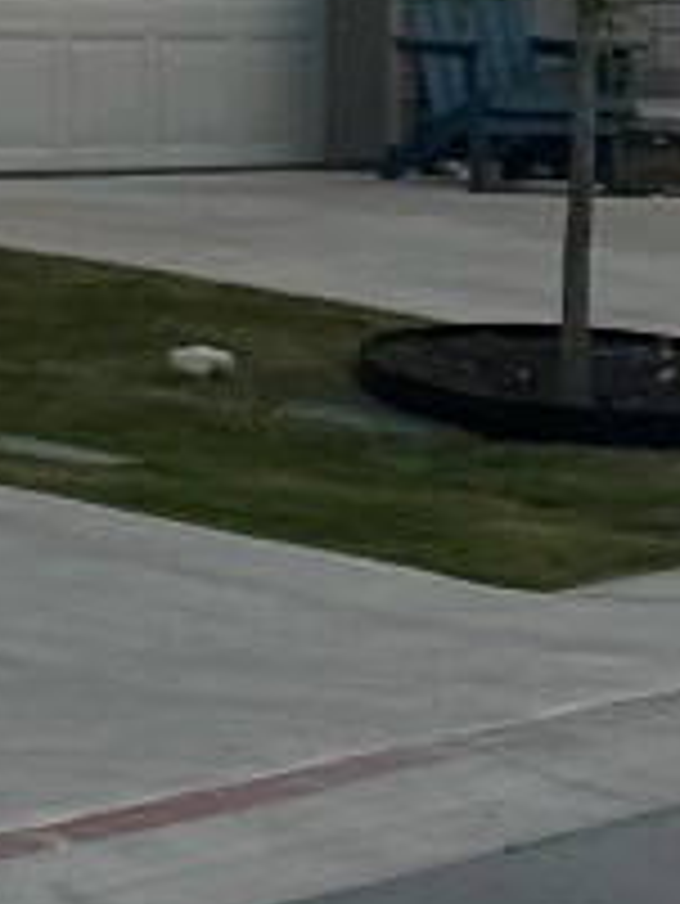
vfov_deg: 10.3
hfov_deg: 7.8
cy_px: -576
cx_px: 1261
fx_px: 4788
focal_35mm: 183
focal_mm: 6.76
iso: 64
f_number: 1.78
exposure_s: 1/765
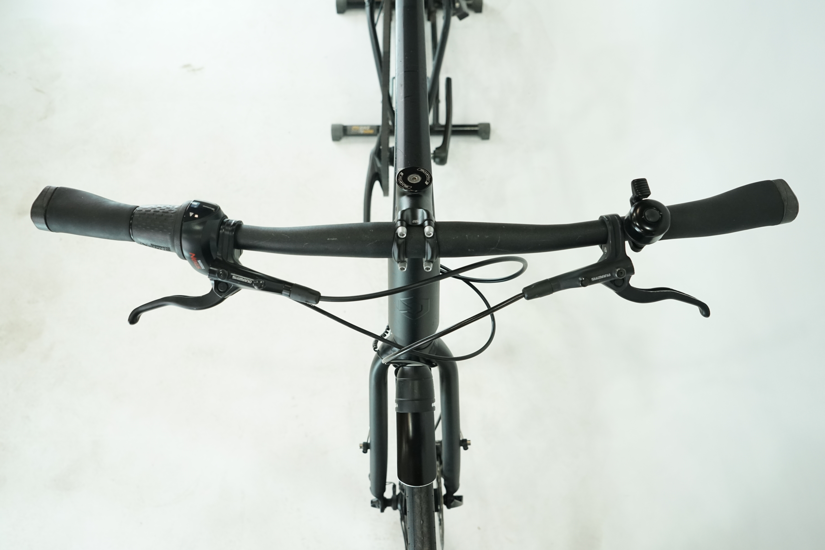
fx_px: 642
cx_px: 412
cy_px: 275
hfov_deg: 65.5
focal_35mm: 28
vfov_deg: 46.4
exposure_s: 1/200
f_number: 5.6
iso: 1600
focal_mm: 28
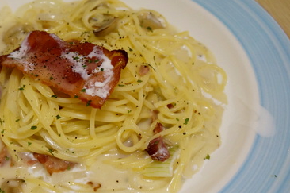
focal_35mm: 63
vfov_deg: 21.5
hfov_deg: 31.2
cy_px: 109
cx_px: 65
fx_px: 507
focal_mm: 24
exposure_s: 1/100
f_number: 4.5
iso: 1600
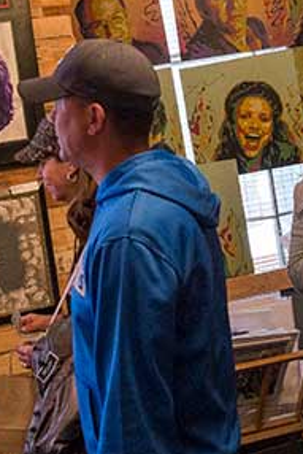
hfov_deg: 20.2
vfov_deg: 30.6
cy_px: 139
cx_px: 318
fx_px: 820
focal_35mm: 65
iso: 1250
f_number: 5.6
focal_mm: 24
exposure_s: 1/250
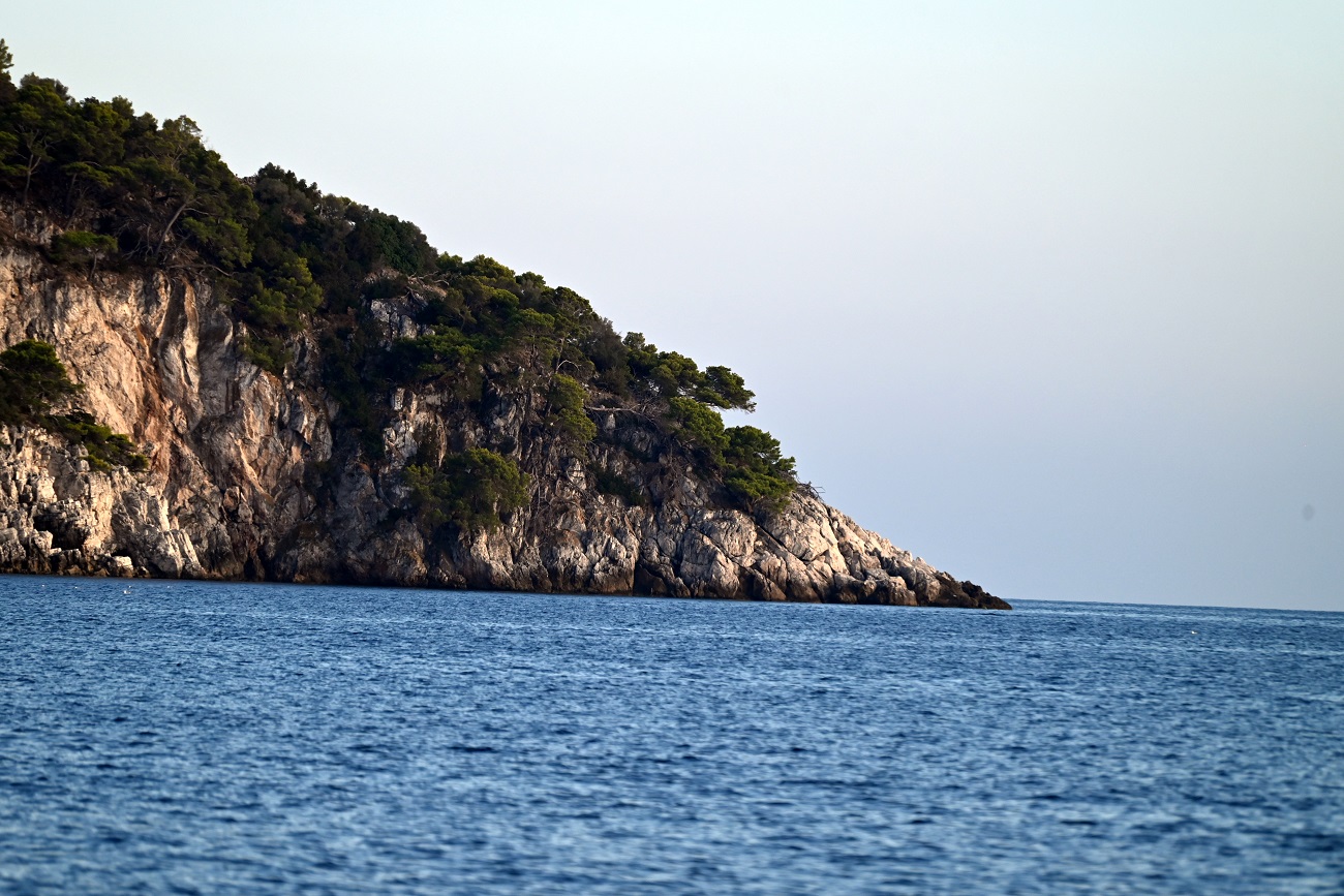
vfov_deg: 4.6
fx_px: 11200
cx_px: 672
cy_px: 448
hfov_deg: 6.9
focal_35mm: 300
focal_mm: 300
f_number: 5.6
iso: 360
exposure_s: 1/1000
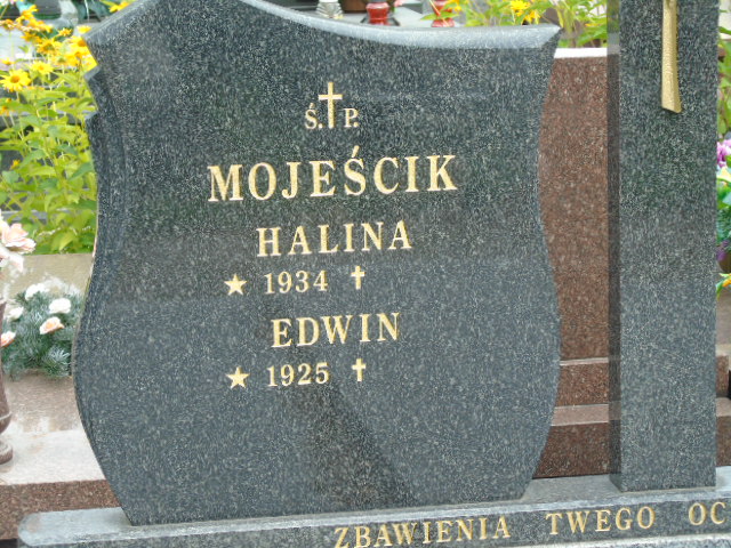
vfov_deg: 13.7
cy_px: 274
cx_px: 366
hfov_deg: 18.2
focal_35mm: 108
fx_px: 2281
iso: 80
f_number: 4.4
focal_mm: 19
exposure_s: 1/125
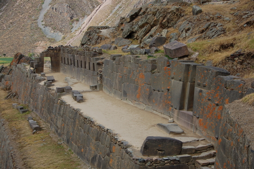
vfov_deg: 20.6
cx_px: 127
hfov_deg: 30.5
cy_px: 84
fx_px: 465
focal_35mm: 66
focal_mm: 44
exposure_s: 1/1000
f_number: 4.8
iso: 200
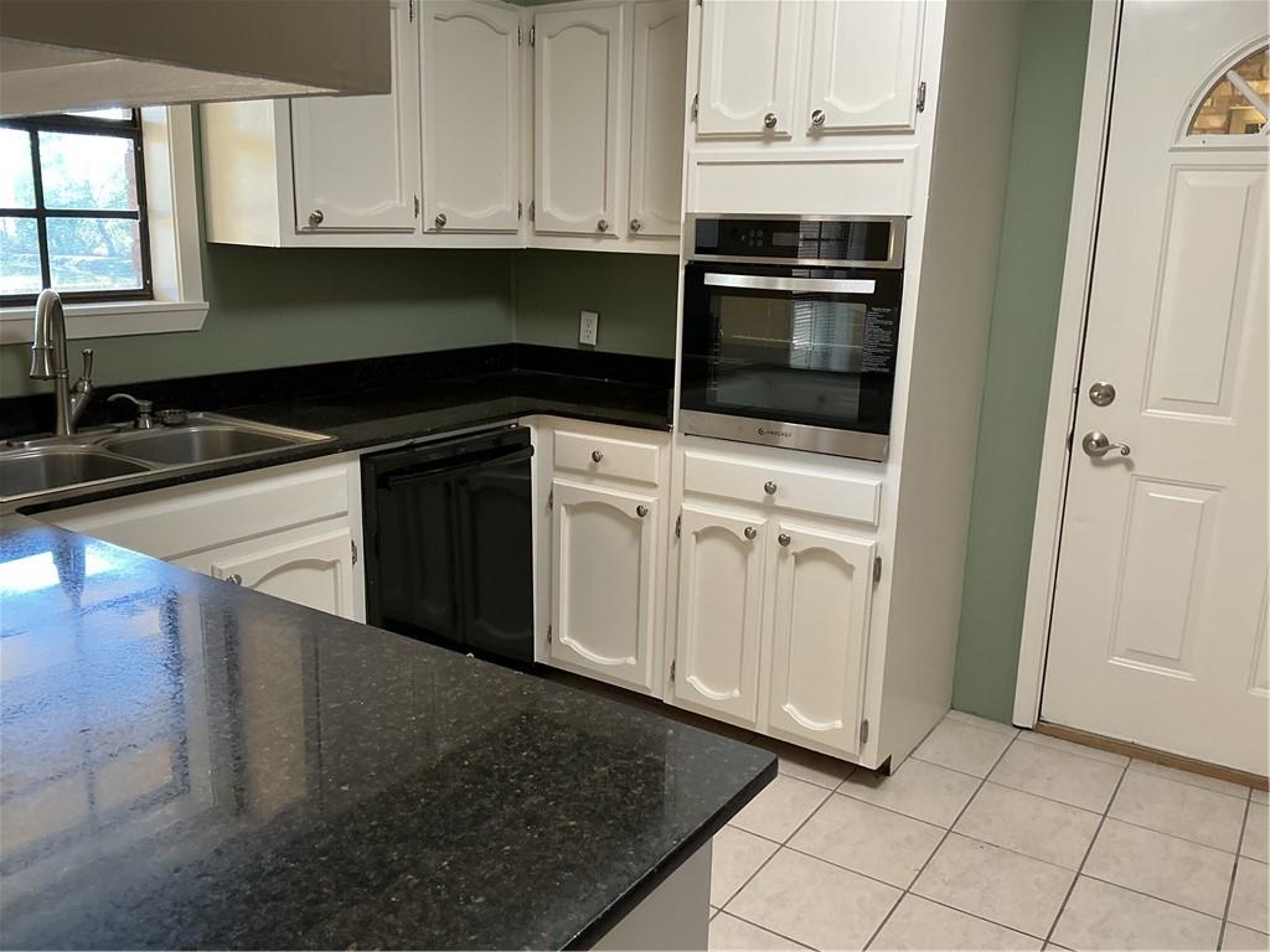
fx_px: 1064
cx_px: 635
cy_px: 476
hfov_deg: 61.7
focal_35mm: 29
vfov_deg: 48.2
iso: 80
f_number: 1.8
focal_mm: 3
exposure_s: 1/60
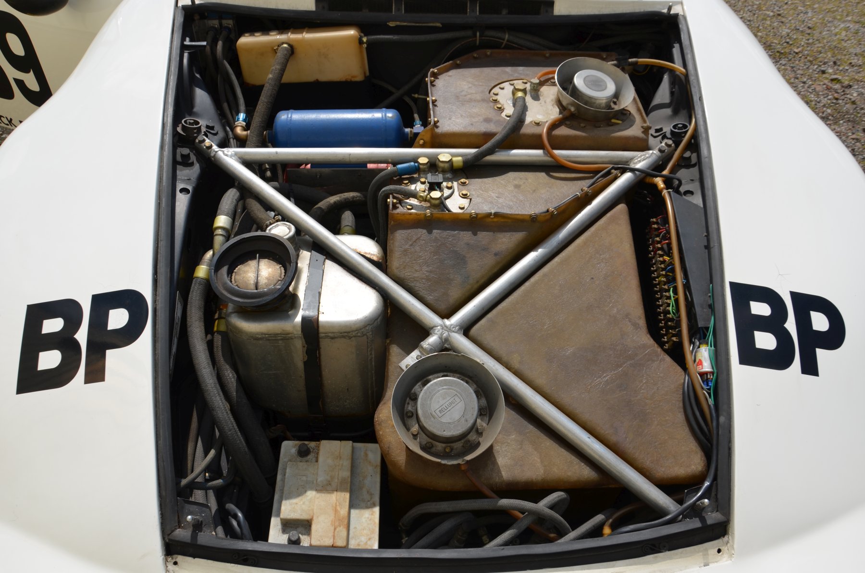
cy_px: 286
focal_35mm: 27
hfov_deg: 67.5
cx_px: 432
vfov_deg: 47.7
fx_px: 647
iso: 100
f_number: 9.5
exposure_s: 1/350
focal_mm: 18
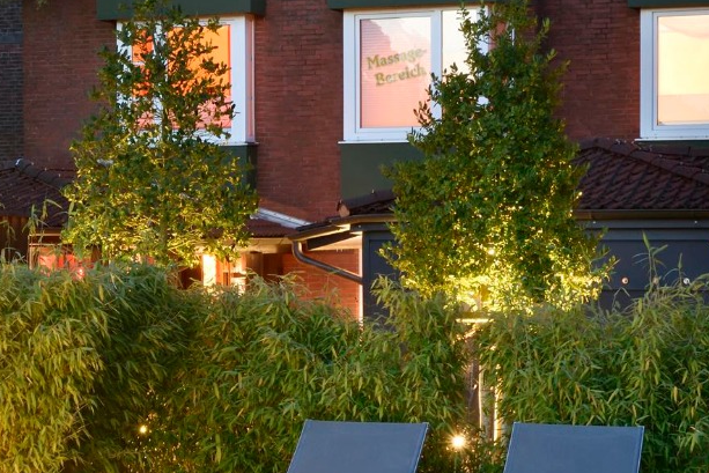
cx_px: 84
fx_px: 2443
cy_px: 280
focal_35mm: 124
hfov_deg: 16.3
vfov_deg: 11.1
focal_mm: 38
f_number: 11
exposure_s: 2.5
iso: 500
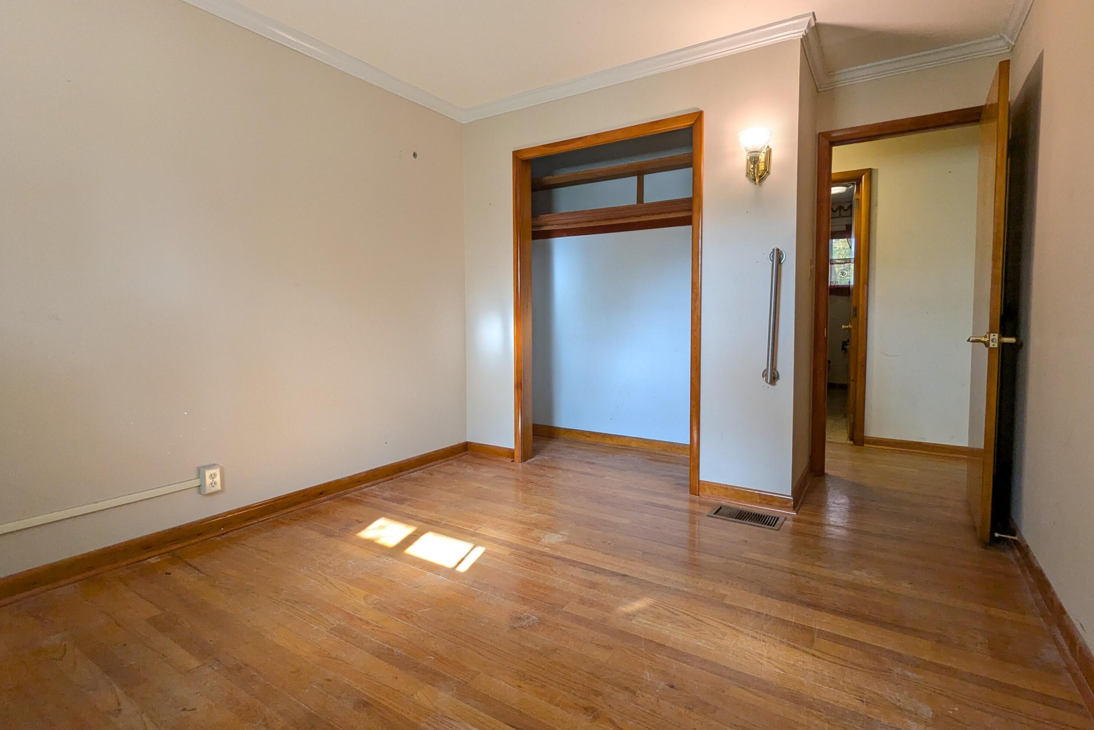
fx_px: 517
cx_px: 557
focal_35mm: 17
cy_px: 344
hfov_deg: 93.3
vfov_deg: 70.4
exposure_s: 1/65.5
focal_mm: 2.35
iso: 110
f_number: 2.2
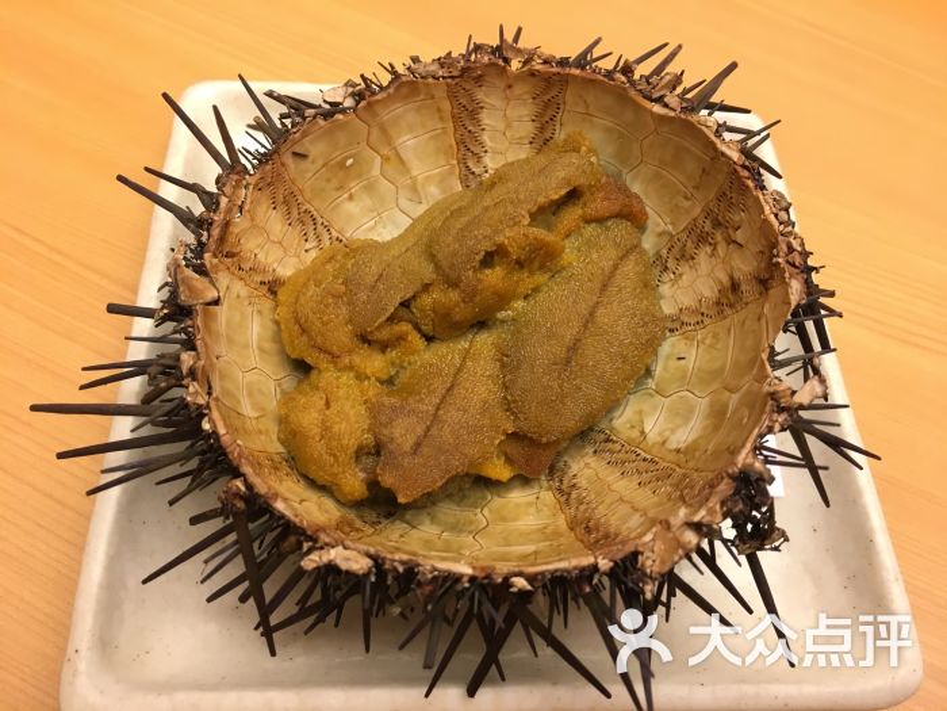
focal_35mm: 29
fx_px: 793
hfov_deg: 61.7
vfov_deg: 48.2
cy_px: 356
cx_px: 474
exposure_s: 1/33
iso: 100
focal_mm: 4.15
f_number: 2.2
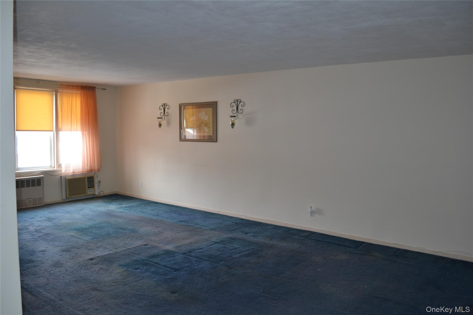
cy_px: 158
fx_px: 355
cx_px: 236
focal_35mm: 27
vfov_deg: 47.9
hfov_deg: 67.4
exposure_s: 1/60
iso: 400
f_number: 3.5
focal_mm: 18
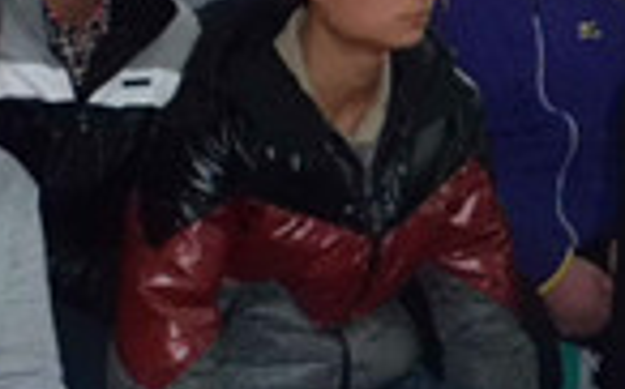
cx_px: 103
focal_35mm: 151
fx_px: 2570
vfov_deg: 8.6
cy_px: -85
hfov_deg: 13.8
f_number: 3.2
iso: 400
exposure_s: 1/60
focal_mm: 4.6
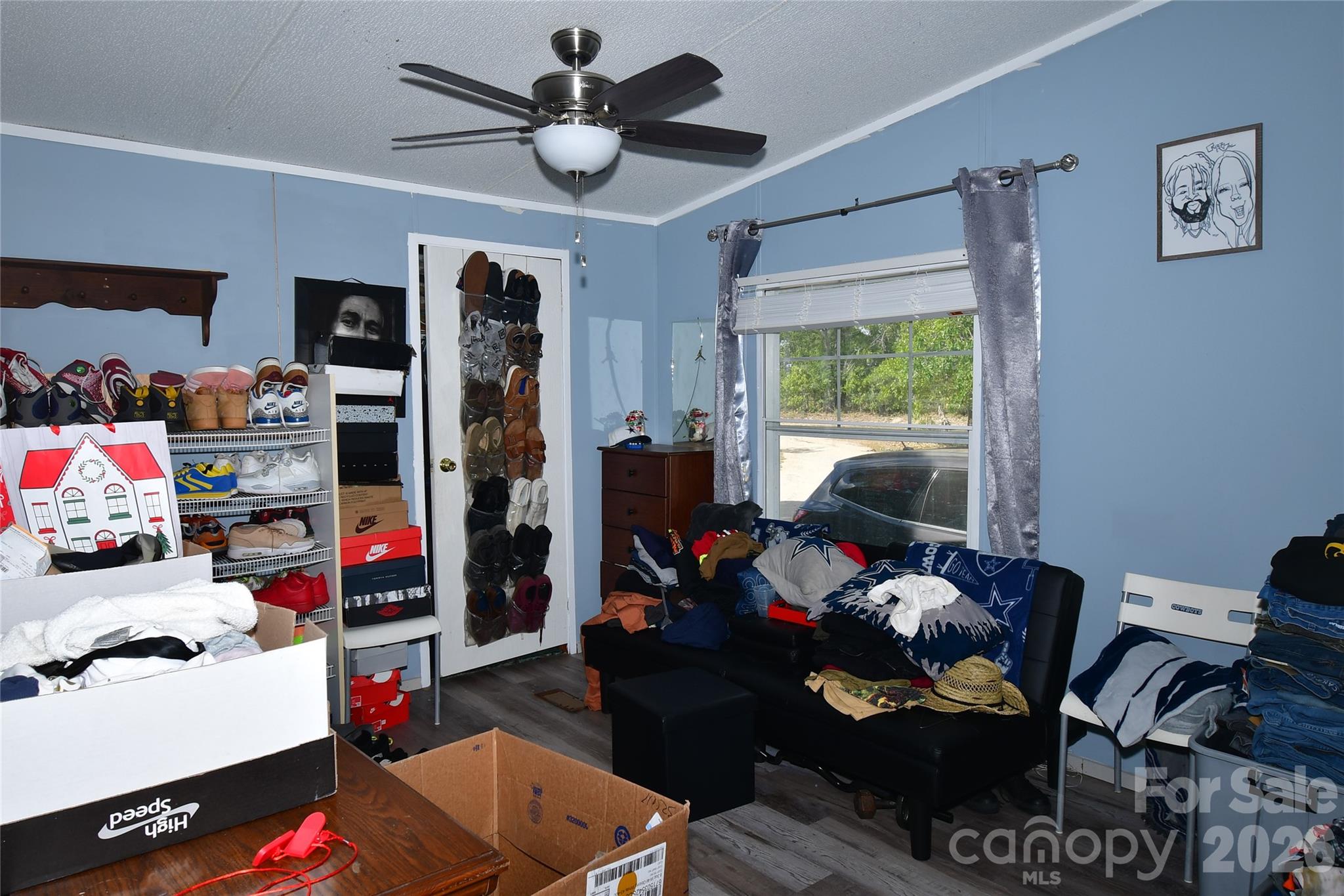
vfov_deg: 53.1
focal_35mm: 24
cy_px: 448
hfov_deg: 73.7
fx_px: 896
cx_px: 672
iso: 100
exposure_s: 1/125
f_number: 9
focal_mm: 12
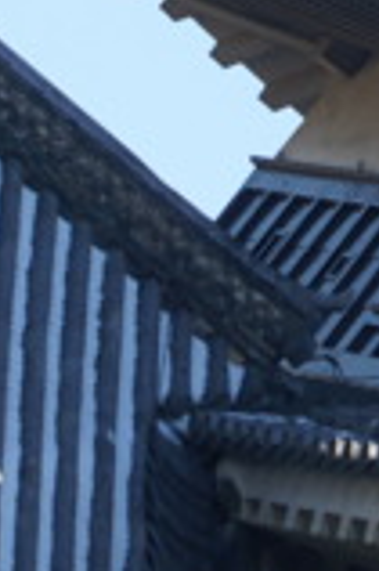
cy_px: -313
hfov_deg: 1.8
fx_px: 12344
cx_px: 1025
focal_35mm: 780
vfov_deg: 2.6
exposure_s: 1/160
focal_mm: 80
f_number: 8
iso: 100
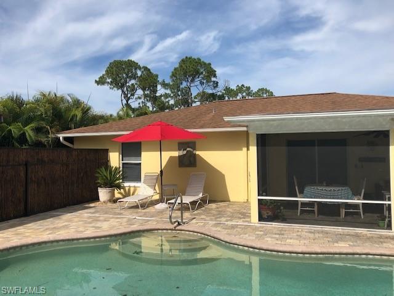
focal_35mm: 28
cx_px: 197
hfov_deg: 63.4
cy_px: 148
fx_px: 319
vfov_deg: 49.7
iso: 20
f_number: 1.8
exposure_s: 1/2667
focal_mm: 3.99
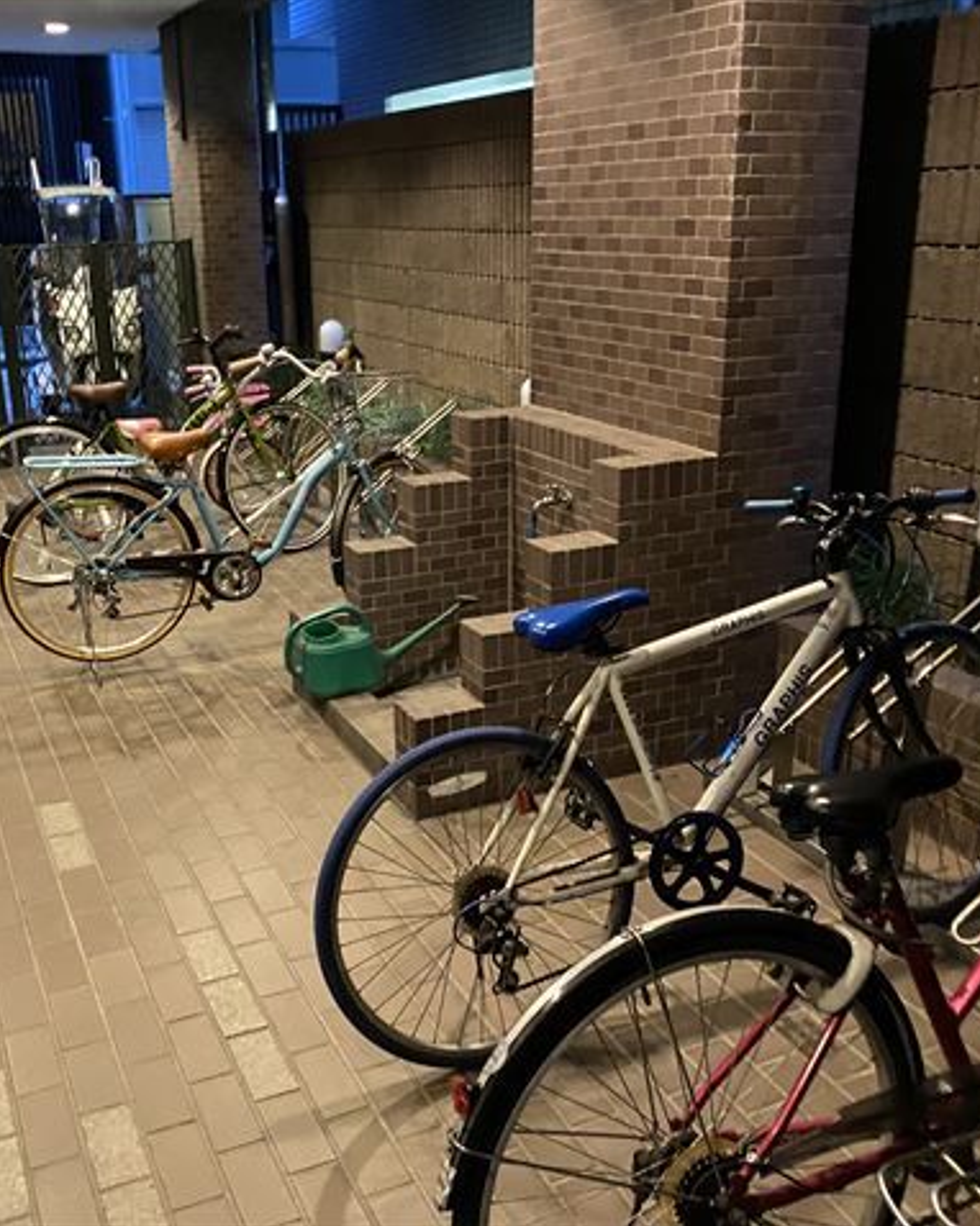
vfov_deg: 52.9
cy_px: 613
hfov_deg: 43.2
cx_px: 403
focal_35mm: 34
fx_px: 1233
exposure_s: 1/25
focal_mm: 4.25
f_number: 1.8
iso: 800
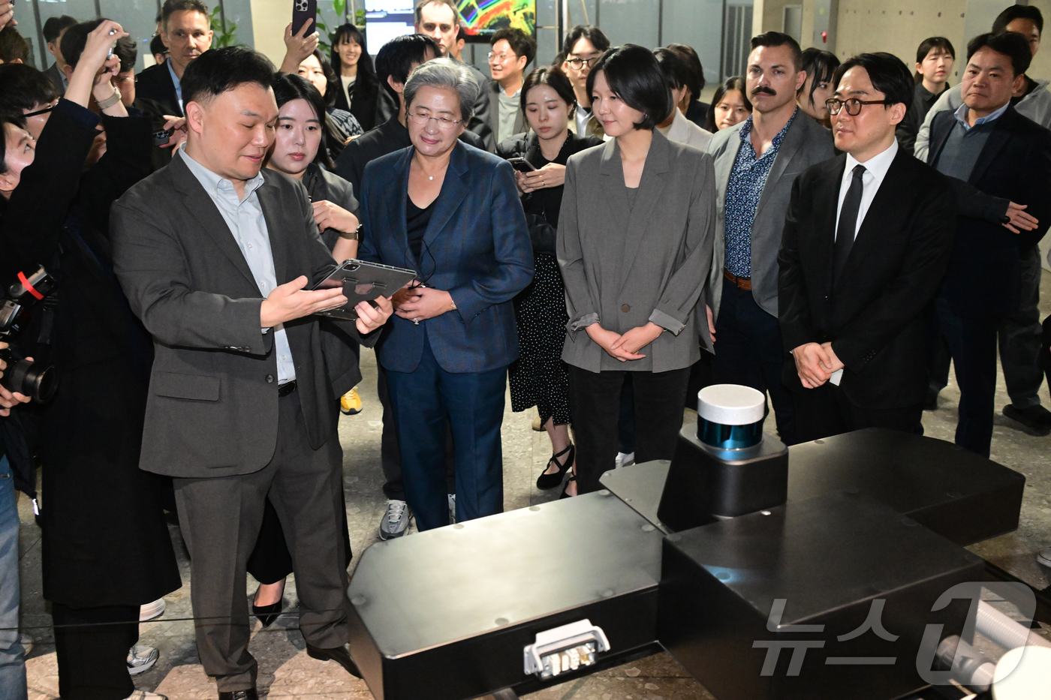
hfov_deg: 53.1
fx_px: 1051
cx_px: 526
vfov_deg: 36.9
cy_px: 350
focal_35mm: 36
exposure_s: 1/250
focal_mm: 36
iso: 10000
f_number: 5.6
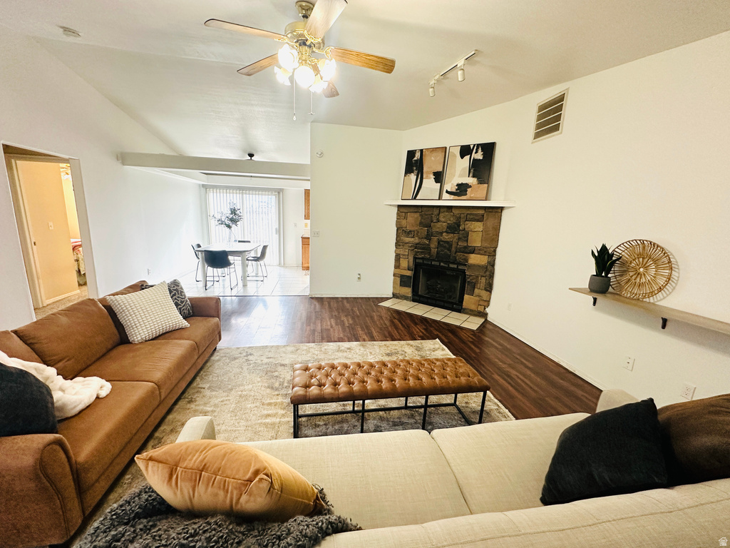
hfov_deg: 102.1
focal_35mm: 14
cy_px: 274
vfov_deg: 85.7
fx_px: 295
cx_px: 365
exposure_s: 1/120
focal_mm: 2.22
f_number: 2.2
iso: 200
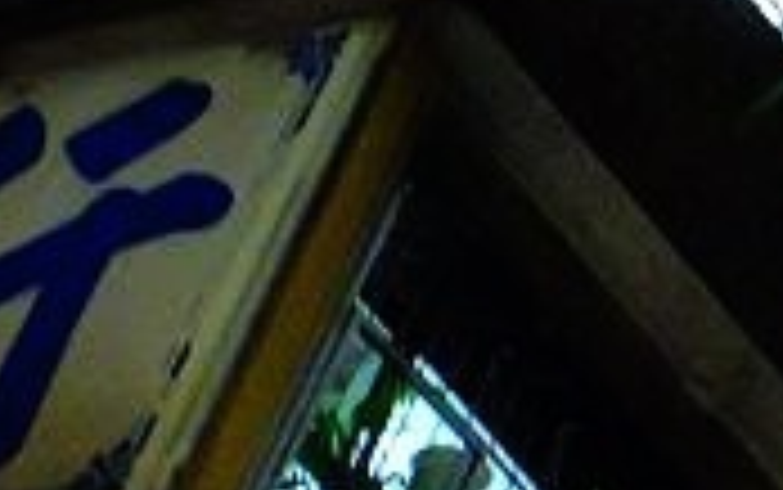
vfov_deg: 5.7
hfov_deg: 8.3
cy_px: -978
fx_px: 4612
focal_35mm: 216
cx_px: 2290
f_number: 4.2
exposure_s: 1/40
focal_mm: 24.3
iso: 6400
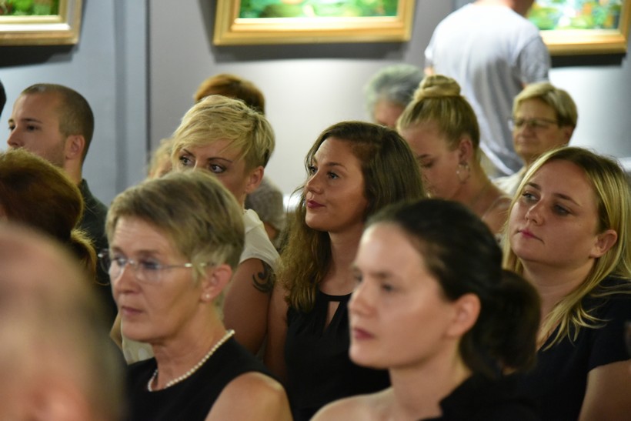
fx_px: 1841
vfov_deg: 13.0
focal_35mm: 105
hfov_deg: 19.5
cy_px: 210
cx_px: 316
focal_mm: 105
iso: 10000
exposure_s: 1/125
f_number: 4
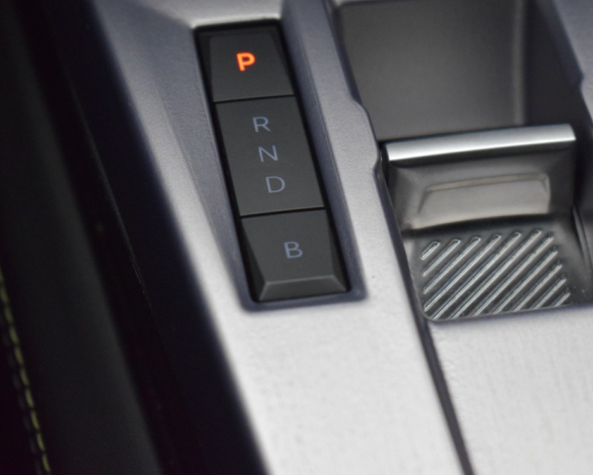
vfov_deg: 12.5
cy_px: 165
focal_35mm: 124
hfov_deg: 15.5
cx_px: 380
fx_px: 2173
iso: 2500
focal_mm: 55
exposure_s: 1/125
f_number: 5.6
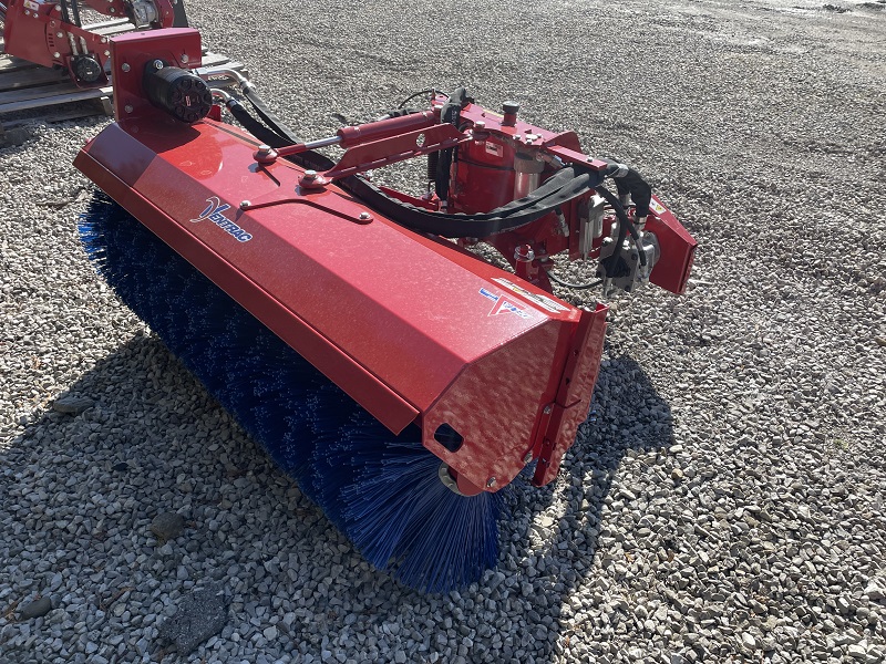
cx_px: 443
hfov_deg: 67.3
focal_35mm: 26
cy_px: 332
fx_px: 665
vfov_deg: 53.1
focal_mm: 4.2
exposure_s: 1/1642
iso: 32
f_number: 1.6
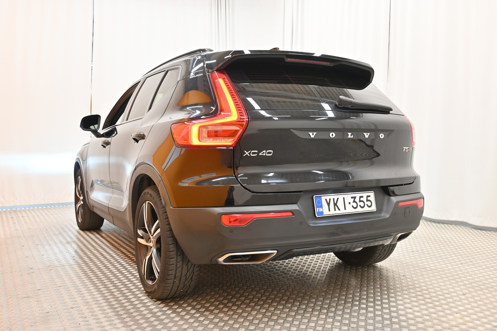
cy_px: 166
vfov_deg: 40.0
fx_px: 456
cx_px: 248
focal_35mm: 33
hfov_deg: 57.2
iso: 500
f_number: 4
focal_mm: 22
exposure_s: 1/40
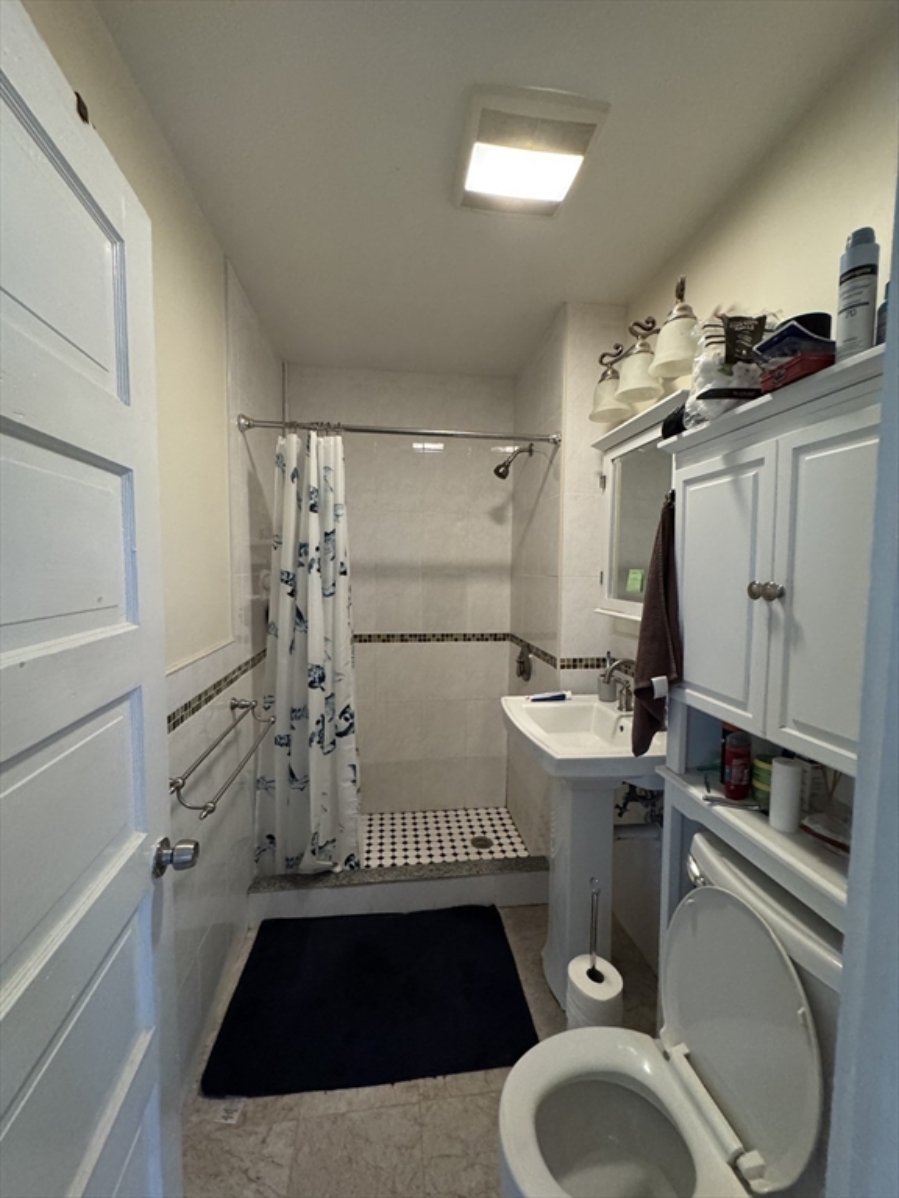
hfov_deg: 85.7
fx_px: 485
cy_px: 599
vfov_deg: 102.1
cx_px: 450
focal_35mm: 14
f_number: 2.2
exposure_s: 1/60
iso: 800
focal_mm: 2.22
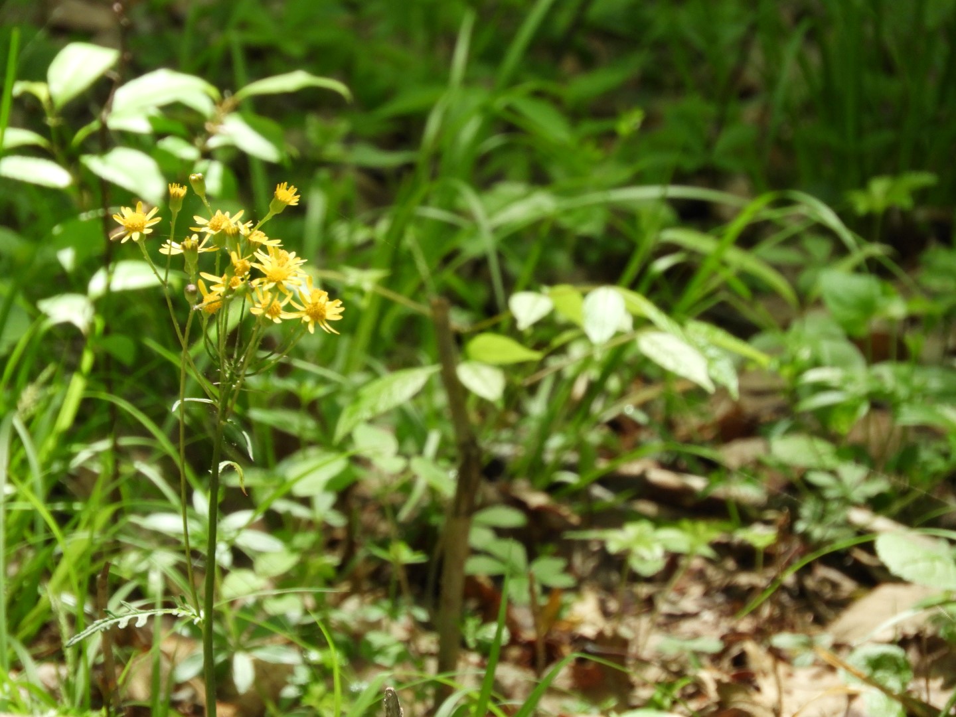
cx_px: 478
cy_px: 358
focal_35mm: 650
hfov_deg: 3.1
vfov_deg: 2.3
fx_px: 17951
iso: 280
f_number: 5.6
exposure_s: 1/250
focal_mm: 116.5
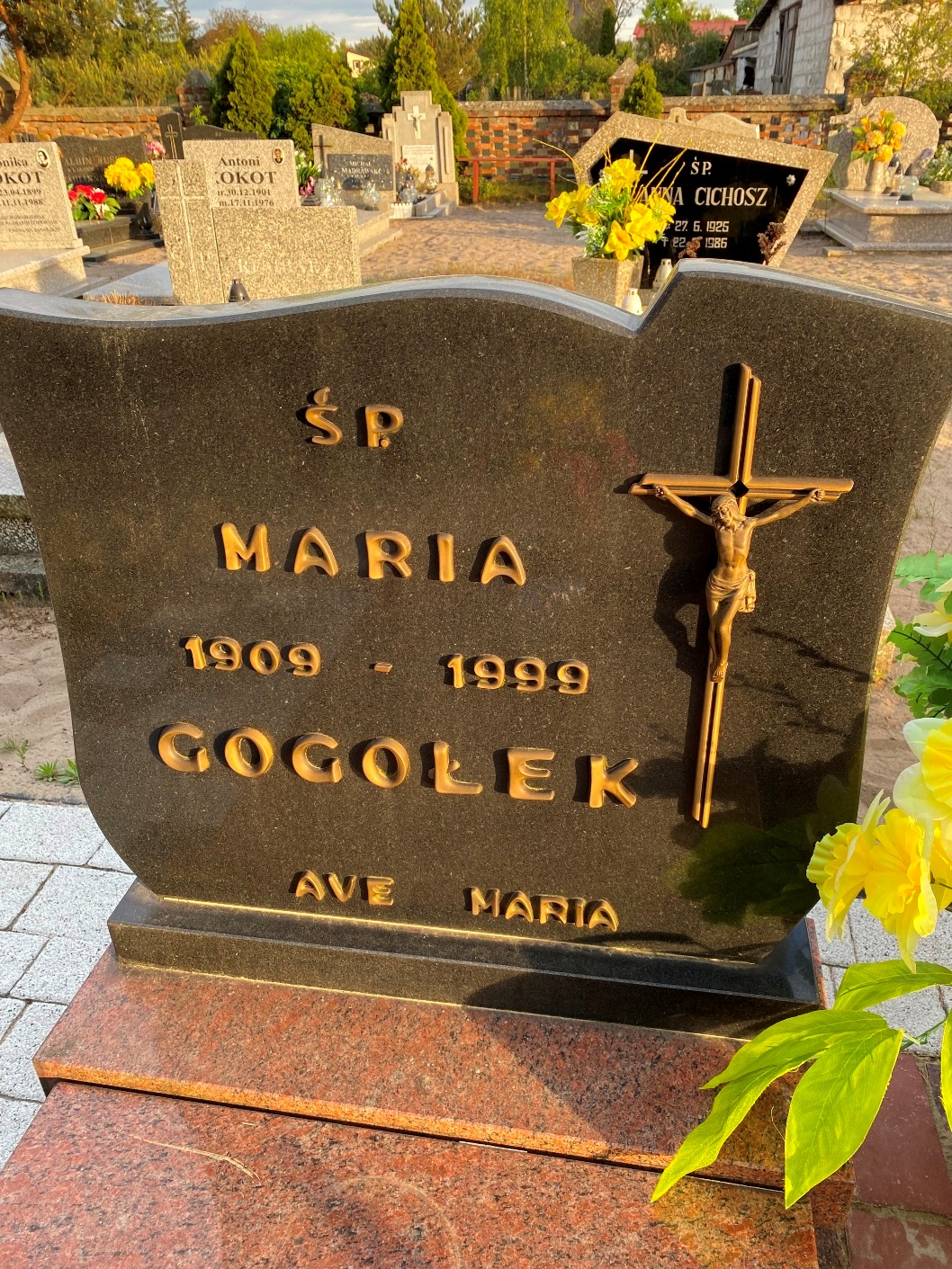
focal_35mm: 26
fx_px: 954
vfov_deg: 67.3
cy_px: 634
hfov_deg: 53.1
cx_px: 476
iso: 40
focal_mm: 4.25
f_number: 1.8
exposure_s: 1/122
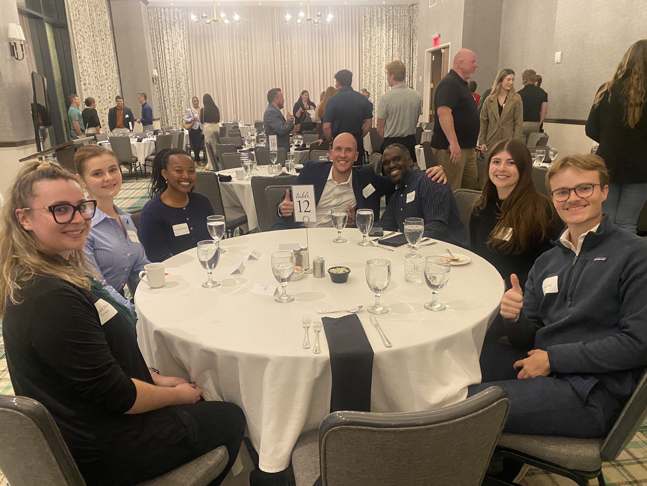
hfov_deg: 67.3
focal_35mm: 26
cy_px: 243
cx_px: 324
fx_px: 486
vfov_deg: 53.1
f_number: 1.8
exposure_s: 1/40
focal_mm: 4.25
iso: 500
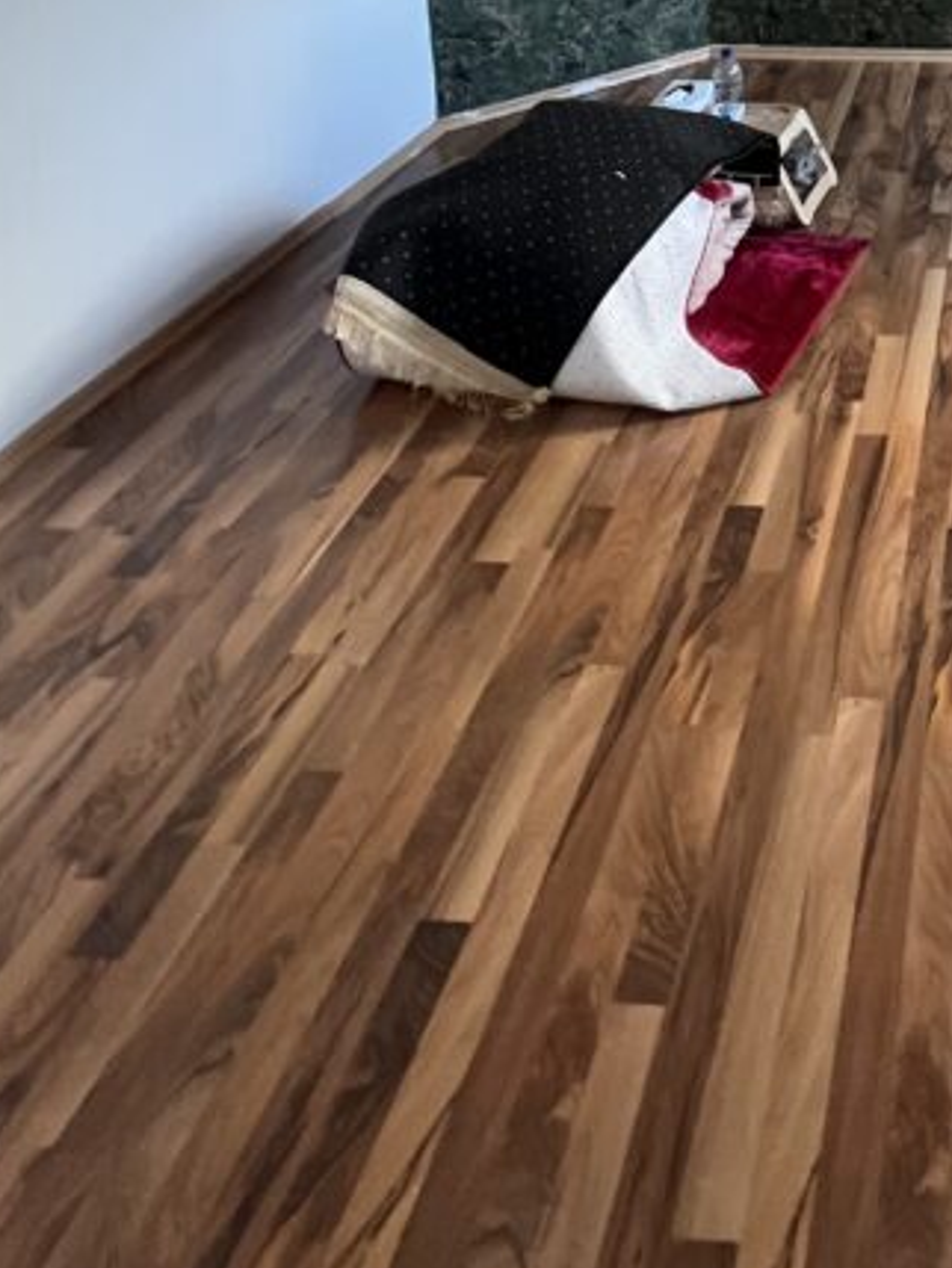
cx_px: 973
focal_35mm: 31
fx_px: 1136
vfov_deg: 42.3
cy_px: -198
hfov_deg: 39.5
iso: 500
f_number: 1.8
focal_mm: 1.57
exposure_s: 1/50
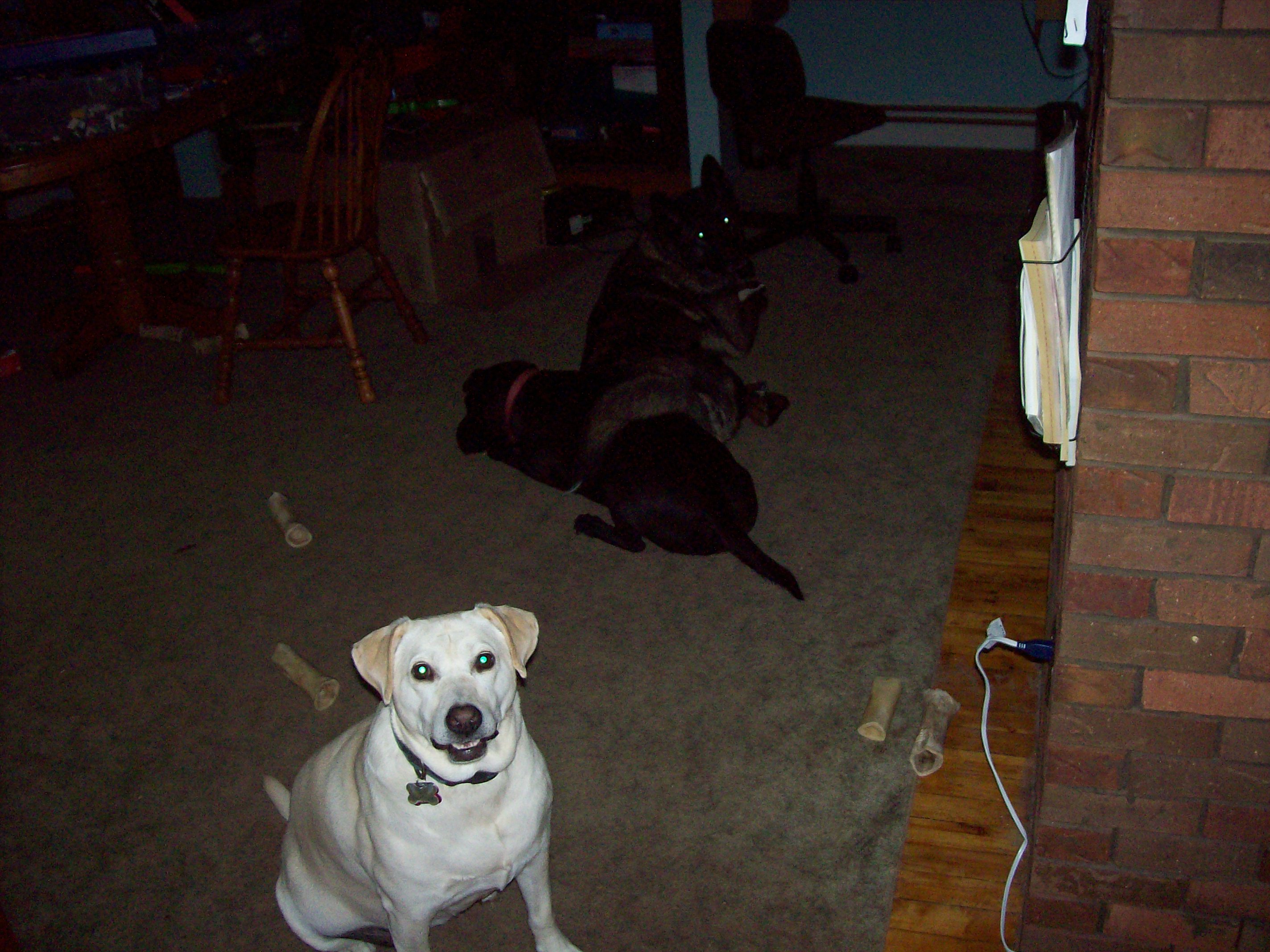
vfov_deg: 39.6
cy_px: 476
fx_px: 1320
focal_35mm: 36
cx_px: 635
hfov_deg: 51.4
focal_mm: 6
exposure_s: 1/64
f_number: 2.7
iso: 140
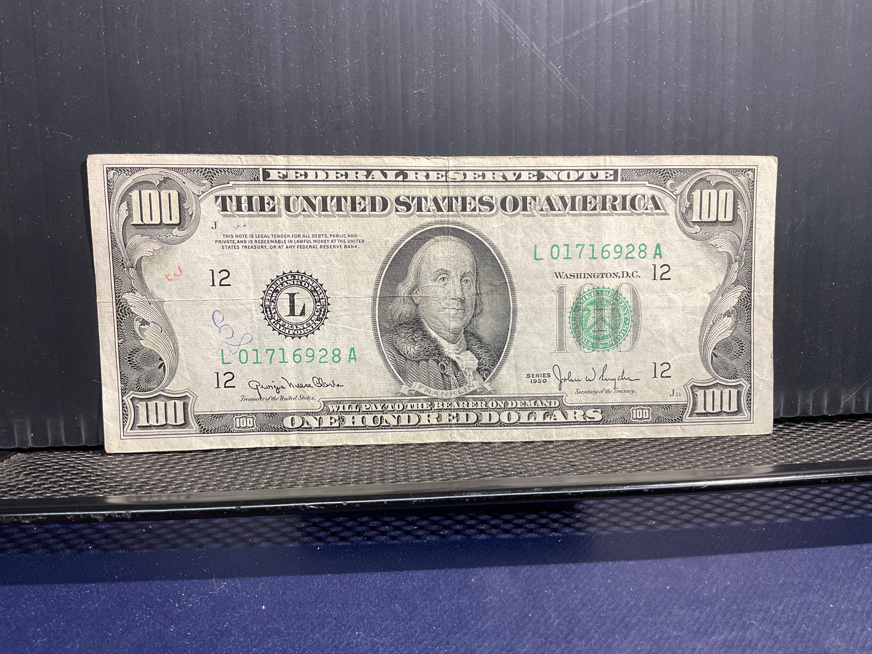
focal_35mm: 29
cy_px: 327
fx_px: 731
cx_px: 436
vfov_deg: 48.2
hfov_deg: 61.7
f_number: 1.8
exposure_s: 1/60
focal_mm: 3
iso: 40
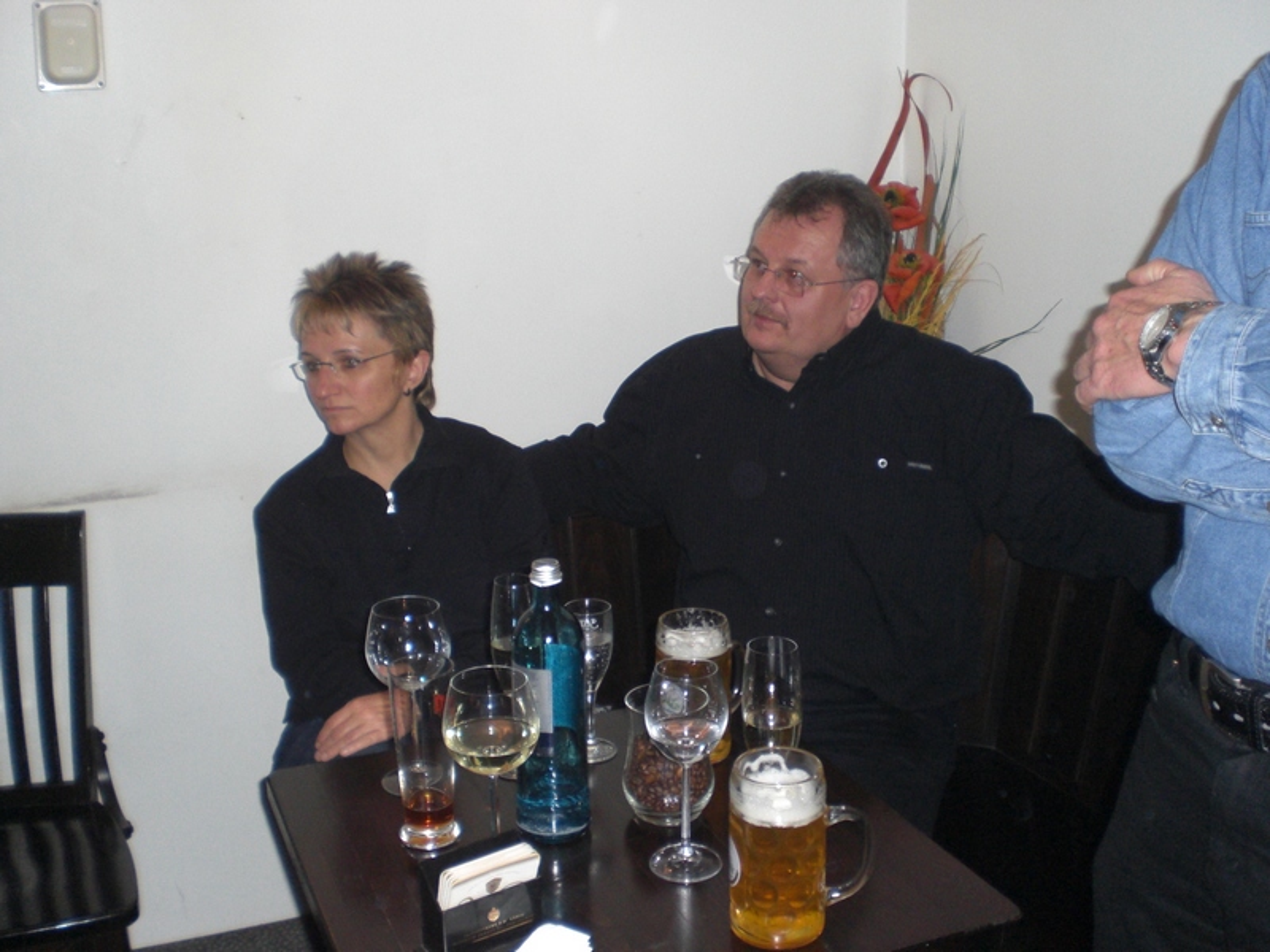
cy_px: 476
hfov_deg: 49.0
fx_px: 1394
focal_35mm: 38
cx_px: 635
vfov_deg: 37.7
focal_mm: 6.3
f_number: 3.1
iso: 200
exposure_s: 1/60
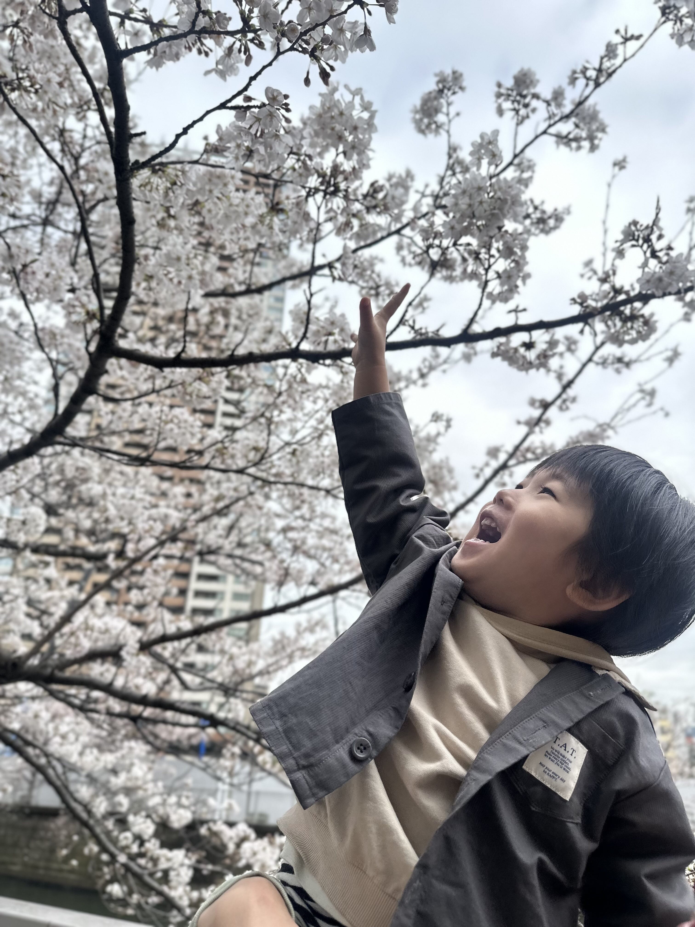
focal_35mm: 24
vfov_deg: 71.6
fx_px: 642
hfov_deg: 56.8
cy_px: 464
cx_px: 348
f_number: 1.78
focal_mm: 6.86
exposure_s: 1/2882
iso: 80
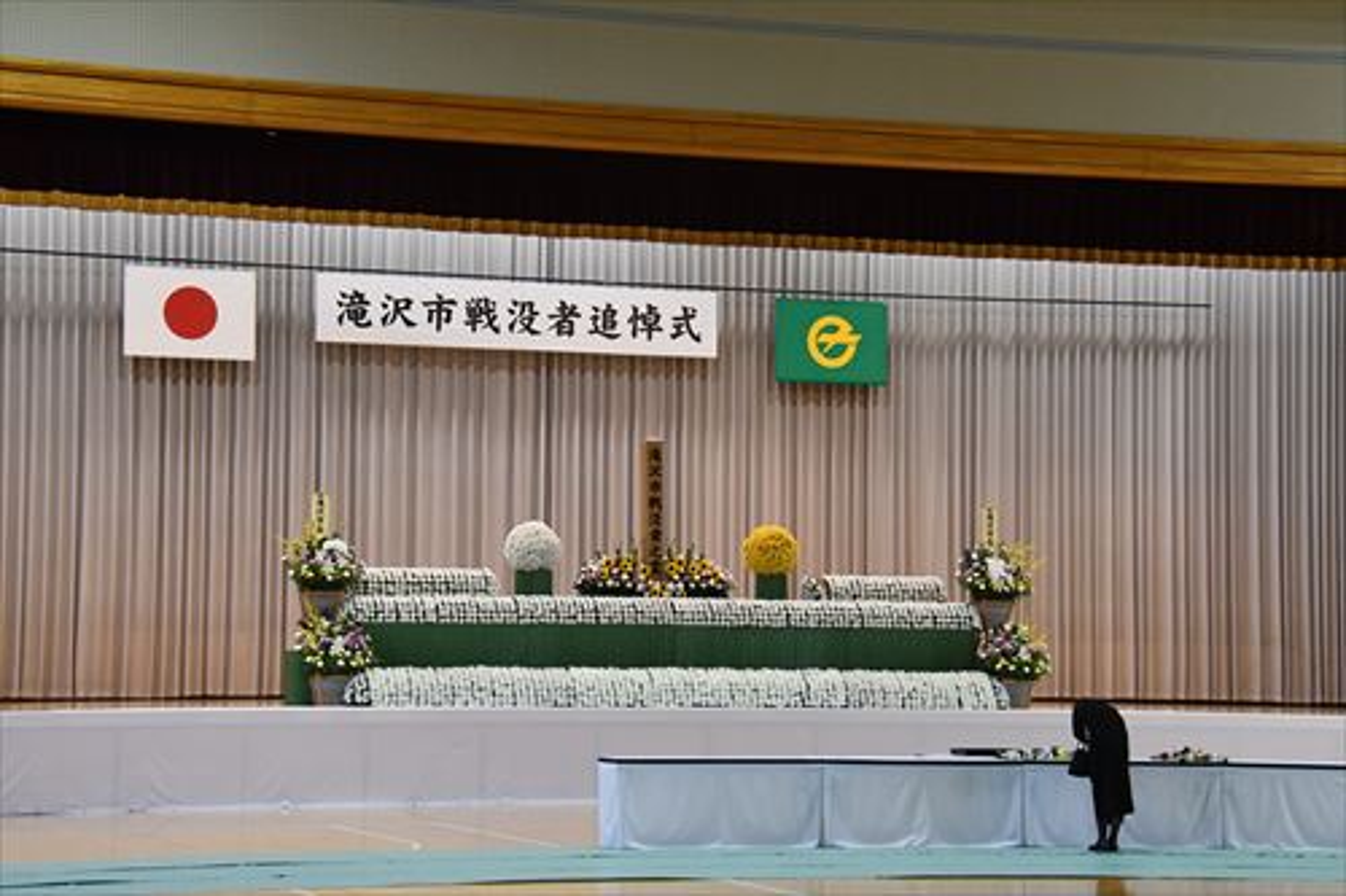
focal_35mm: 84
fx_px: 3139
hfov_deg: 24.2
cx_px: 673
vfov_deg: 16.3
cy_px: 448
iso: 3200
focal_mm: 56
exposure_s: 1/125
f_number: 5.6
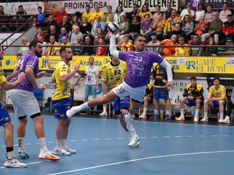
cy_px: 87
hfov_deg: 17.1
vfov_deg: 12.9
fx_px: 777
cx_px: 123
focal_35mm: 115
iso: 6400
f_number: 2.8
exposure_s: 1/1250
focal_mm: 105
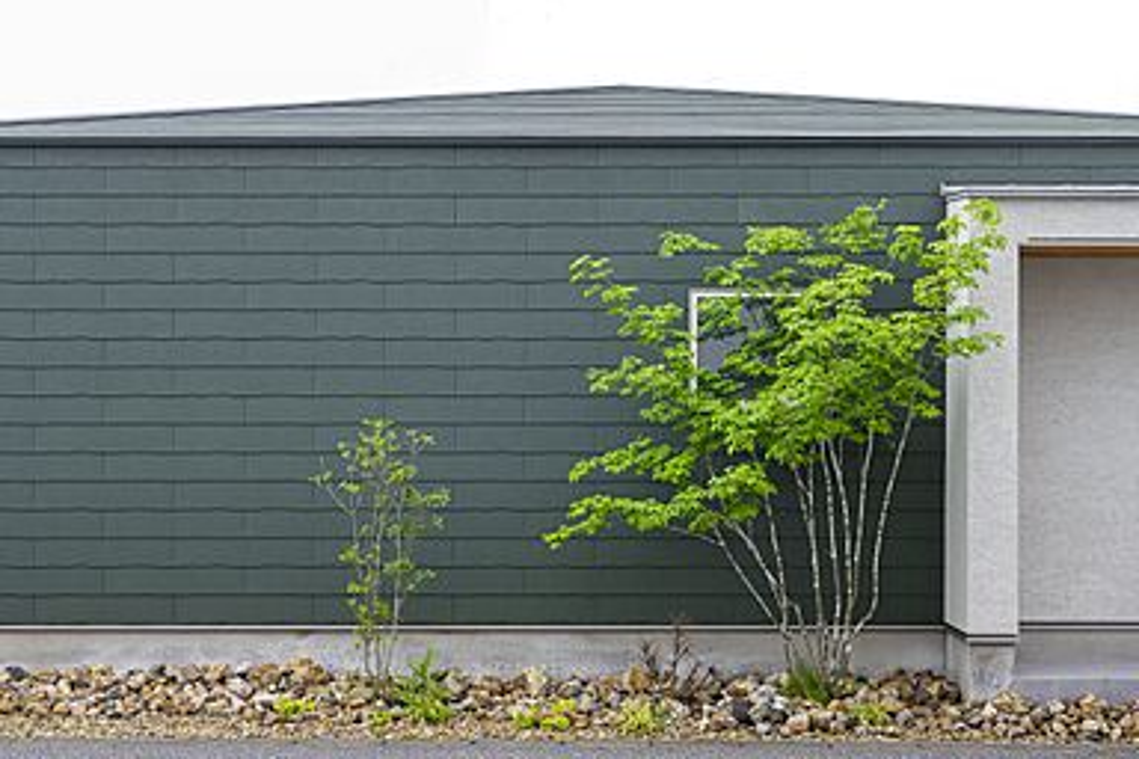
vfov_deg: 23.4
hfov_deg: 34.5
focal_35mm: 58
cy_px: 380
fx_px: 1835
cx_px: 570
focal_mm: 58
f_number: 6.3
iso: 400
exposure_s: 1/125
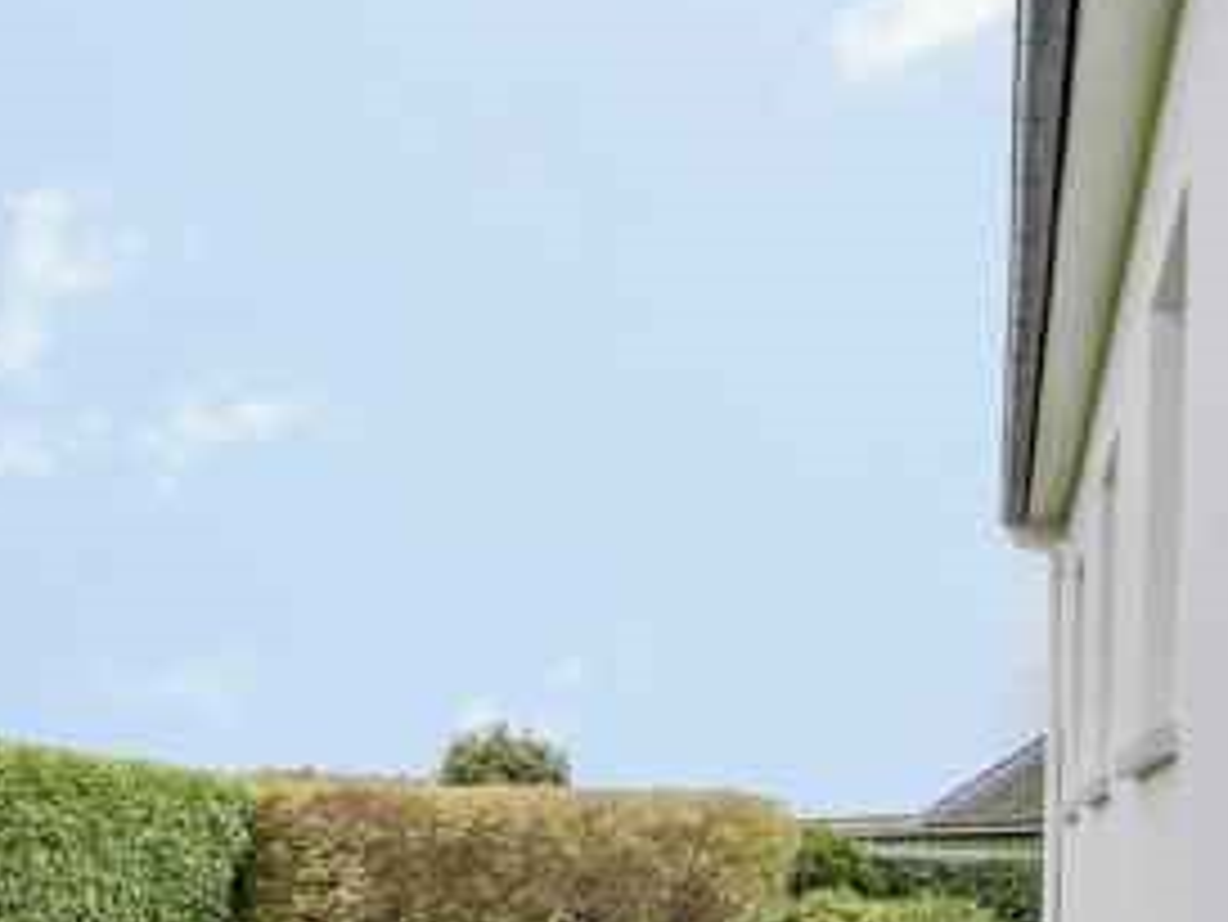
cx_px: -103
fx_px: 1597
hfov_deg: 36.1
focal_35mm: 45
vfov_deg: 29.7
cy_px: 956
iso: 800
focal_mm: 16
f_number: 8
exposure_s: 1/640
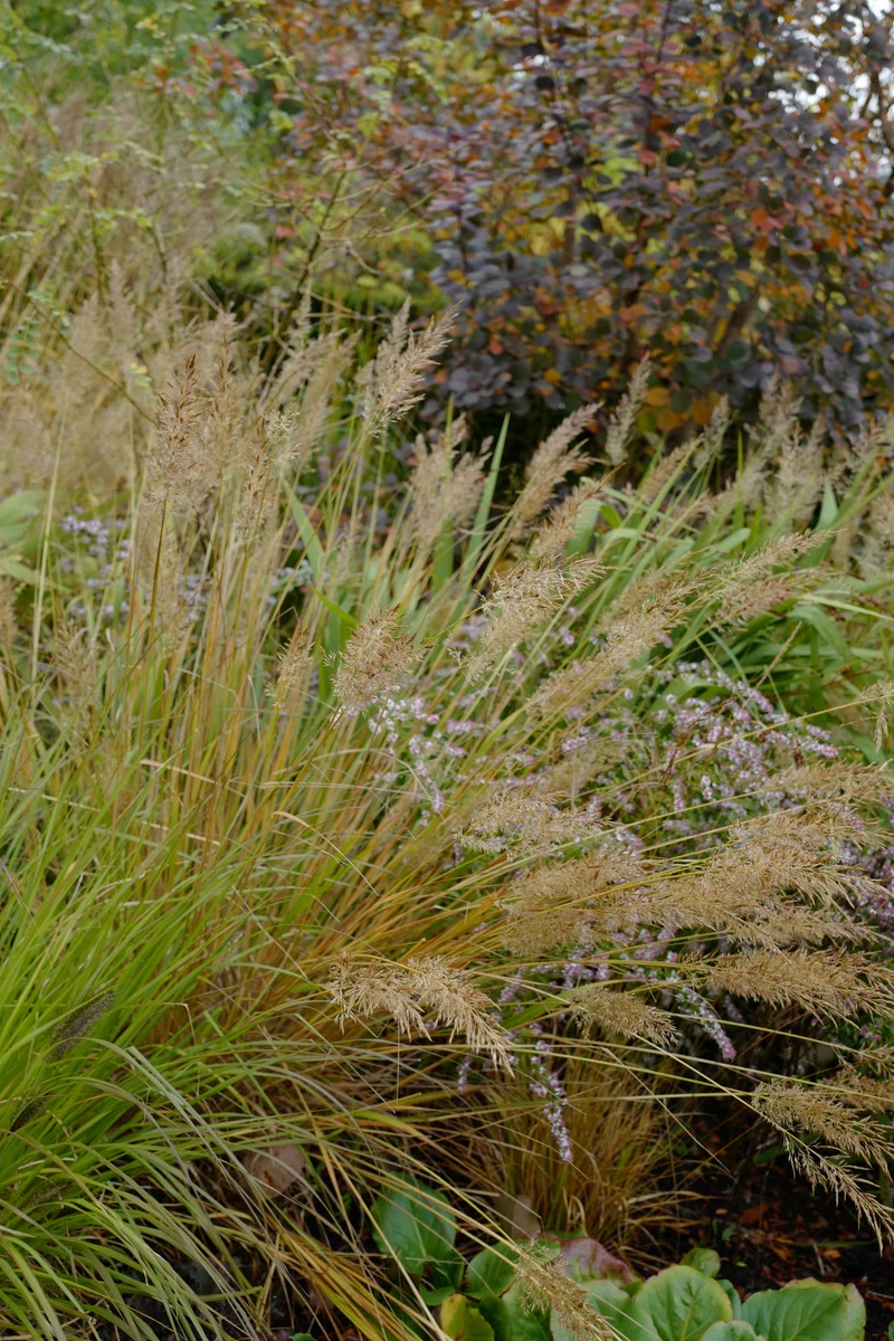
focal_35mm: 35
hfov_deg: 37.8
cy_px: 552
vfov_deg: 54.1
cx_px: 519
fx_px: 1304
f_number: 2.8
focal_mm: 28
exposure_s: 1/1250
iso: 800
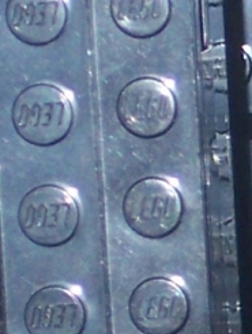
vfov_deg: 2.6
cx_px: 643
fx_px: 7364
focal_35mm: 760
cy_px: 323
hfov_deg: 2.0
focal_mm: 24
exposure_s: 1/125
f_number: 4.8
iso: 100
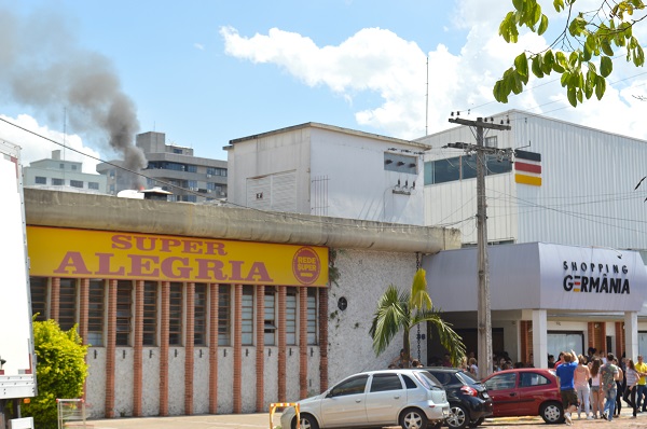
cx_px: 324
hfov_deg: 33.4
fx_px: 1077
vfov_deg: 22.5
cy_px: 214
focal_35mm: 60
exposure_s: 1/160
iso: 100
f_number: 10
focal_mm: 40
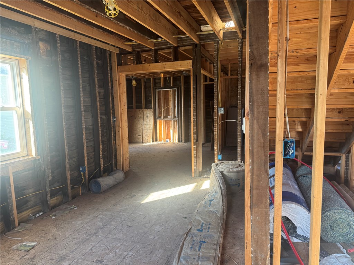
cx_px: 177
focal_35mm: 24
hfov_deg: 71.6
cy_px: 132
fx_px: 245
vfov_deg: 56.8
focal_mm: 6.76
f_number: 1.78
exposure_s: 1/82
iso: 200
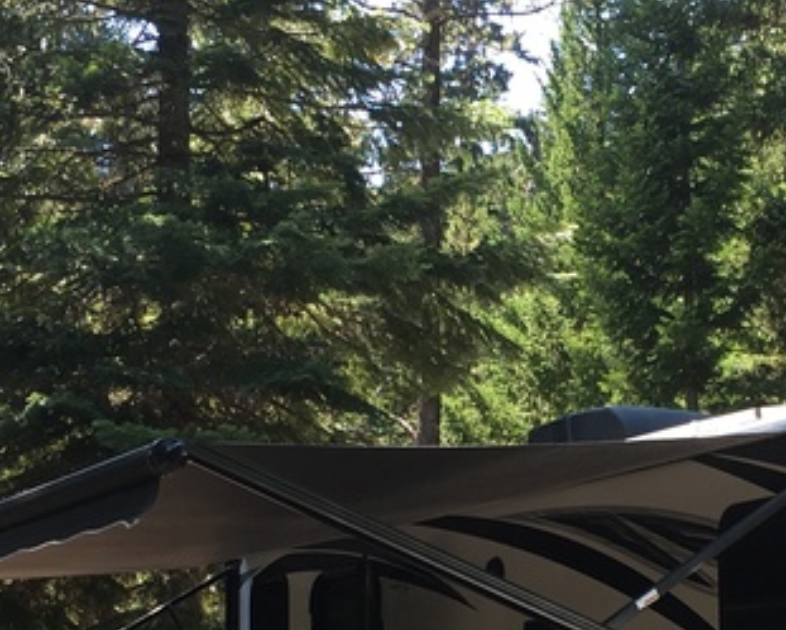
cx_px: 571
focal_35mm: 91
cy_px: 630
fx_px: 2118
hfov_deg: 20.9
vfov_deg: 16.6
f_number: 2.2
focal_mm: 4.15
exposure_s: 1/145
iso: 25
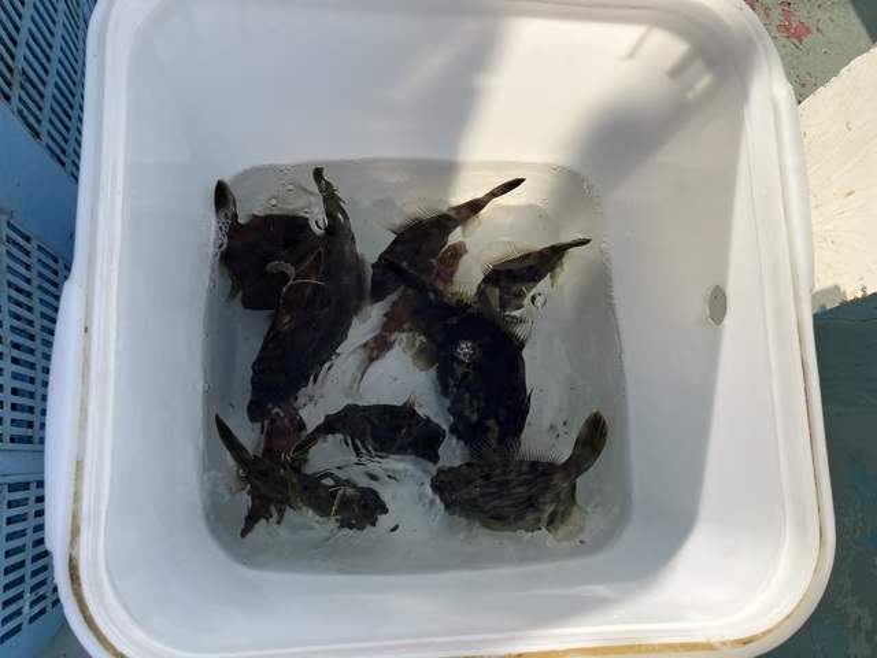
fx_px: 709
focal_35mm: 28
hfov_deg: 63.4
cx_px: 438
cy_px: 329
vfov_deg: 49.7
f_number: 1.8
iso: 32
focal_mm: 3.99
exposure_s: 1/1312
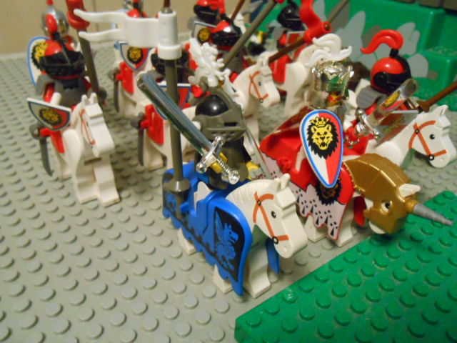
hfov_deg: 60.0
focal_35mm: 30
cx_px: 228
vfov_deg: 46.8
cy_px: 172
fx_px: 396
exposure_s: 1/5
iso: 800
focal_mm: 5.3
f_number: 3.8
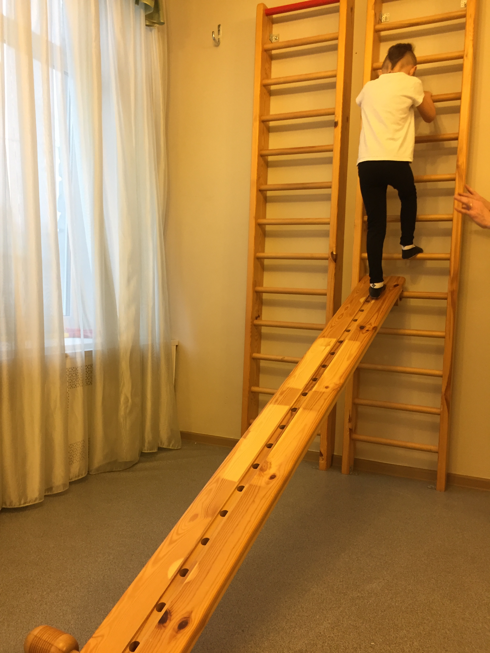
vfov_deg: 61.7
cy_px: 326
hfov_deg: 48.2
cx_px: 245
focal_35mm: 29
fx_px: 547
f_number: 2.2
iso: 160
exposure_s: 1/33
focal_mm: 4.15
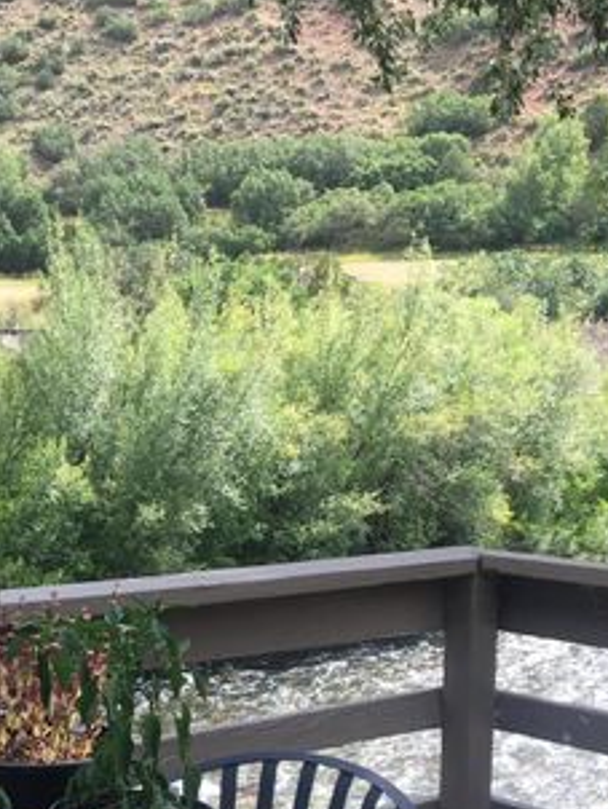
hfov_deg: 22.4
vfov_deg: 29.7
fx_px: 1497
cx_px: 67
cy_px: 623
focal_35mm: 64
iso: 25
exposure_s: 1/418
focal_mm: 4.15
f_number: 2.2
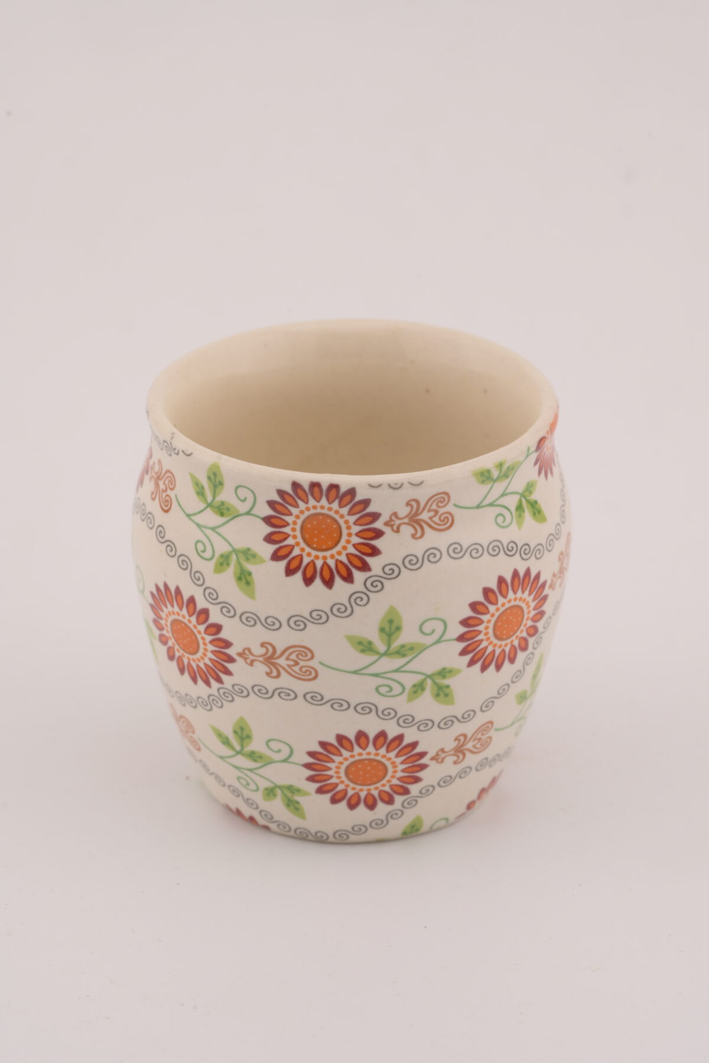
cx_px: 354
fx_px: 5908
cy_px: 532
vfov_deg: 10.3
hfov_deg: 6.9
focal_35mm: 200
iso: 200
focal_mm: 200
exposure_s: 1/160
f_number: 14
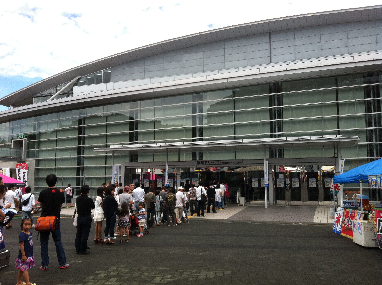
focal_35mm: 35
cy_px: 142
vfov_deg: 40.6
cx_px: 191
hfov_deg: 52.7
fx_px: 386
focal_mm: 3.85
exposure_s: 1/754
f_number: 2.8
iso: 80
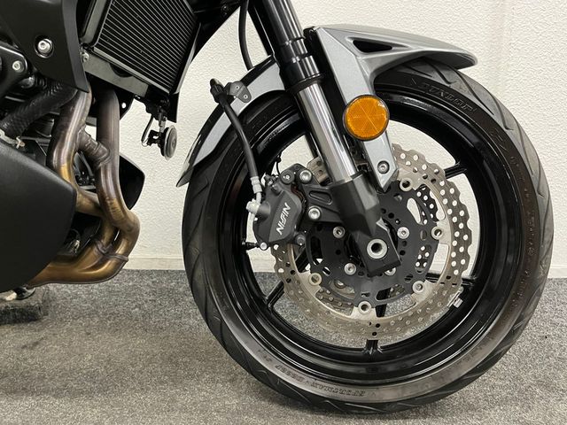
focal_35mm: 26
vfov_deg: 53.1
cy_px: 212
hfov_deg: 67.3
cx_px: 284
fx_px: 426
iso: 500
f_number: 1.6
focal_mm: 5.1
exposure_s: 1/50
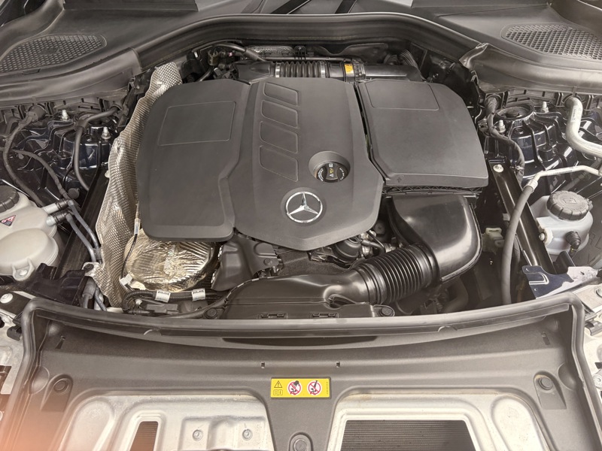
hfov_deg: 67.3
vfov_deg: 53.1
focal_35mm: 26
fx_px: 452
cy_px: 226
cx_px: 301
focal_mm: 5.96
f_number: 1.6
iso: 125
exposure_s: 1/81
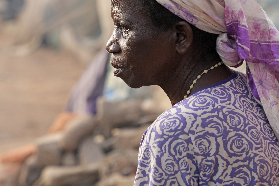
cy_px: 75
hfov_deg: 7.0
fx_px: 2278
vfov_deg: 4.7
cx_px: 111
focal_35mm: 294
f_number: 8
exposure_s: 1/100
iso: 200
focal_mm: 200
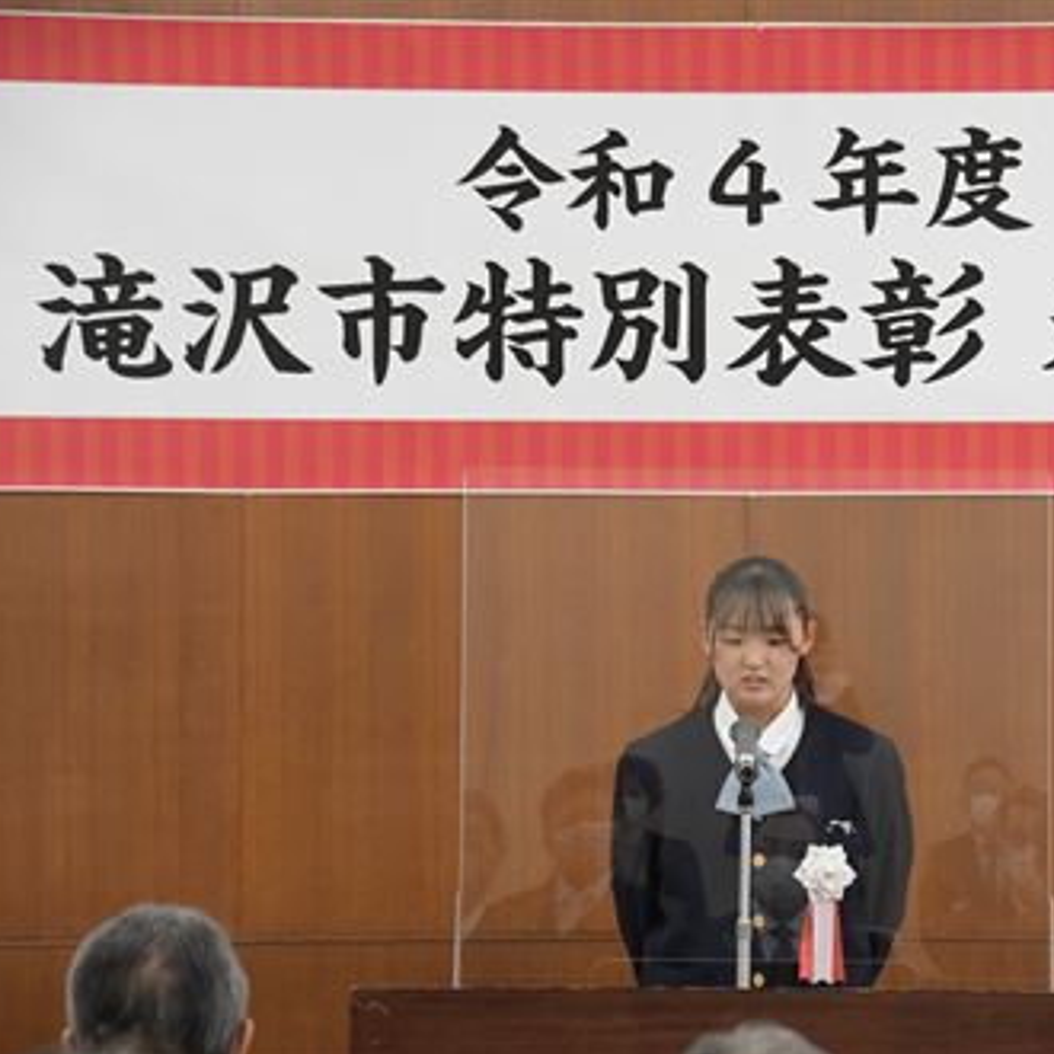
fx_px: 5994
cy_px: 529
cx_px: 747
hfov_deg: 10.0
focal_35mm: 174
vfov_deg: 10.0
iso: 2500
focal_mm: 90
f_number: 6.3
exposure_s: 1/160
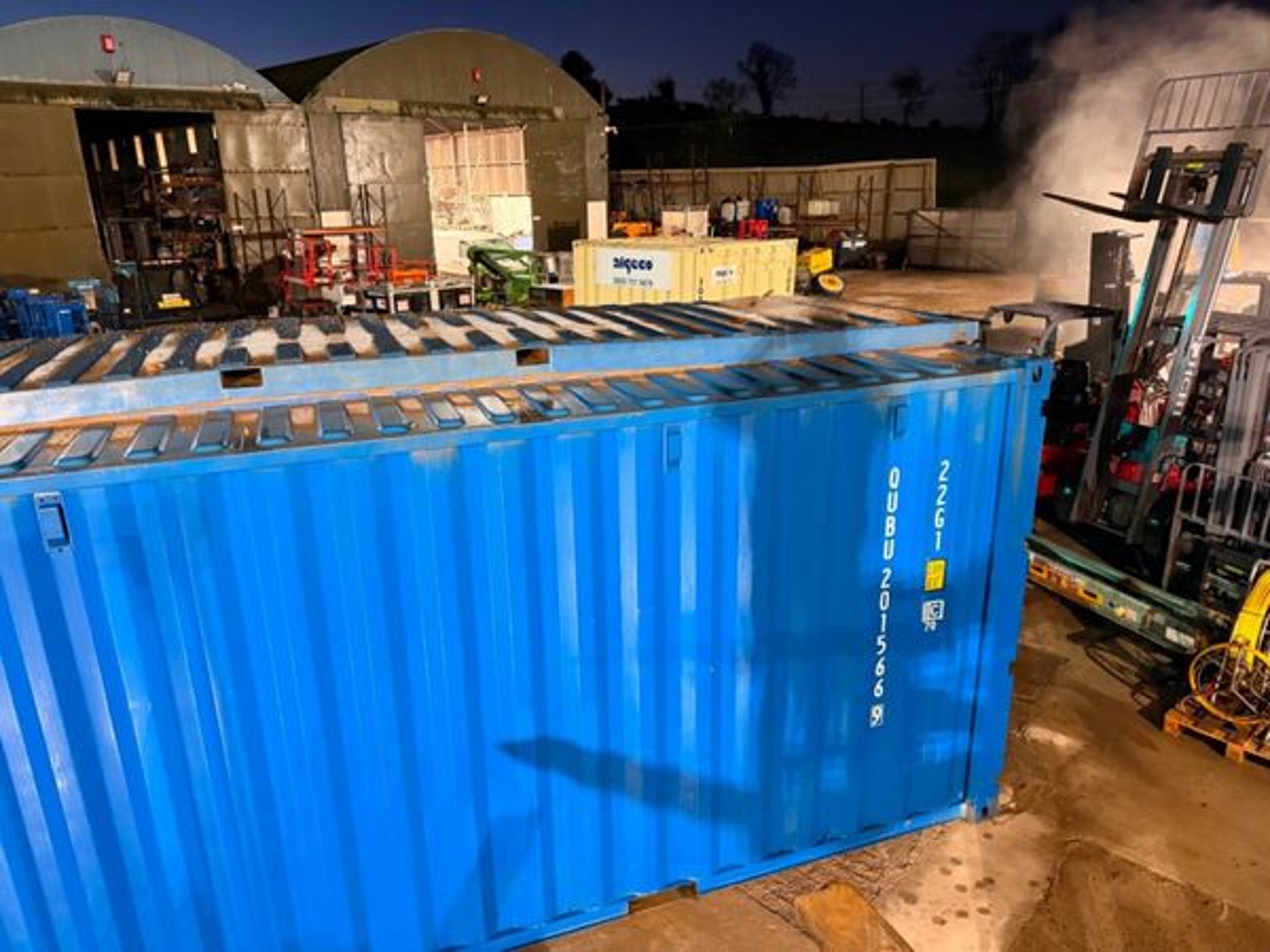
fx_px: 881
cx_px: 635
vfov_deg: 56.8
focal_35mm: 24
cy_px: 476
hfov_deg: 71.6
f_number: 1.78
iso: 640
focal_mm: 6.76
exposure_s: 1/33
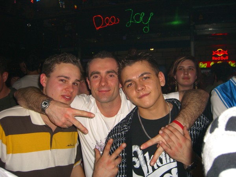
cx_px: 118
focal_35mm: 38
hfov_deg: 49.0
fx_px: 259
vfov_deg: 37.7
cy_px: 88
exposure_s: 1/60
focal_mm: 7.9
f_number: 2.8
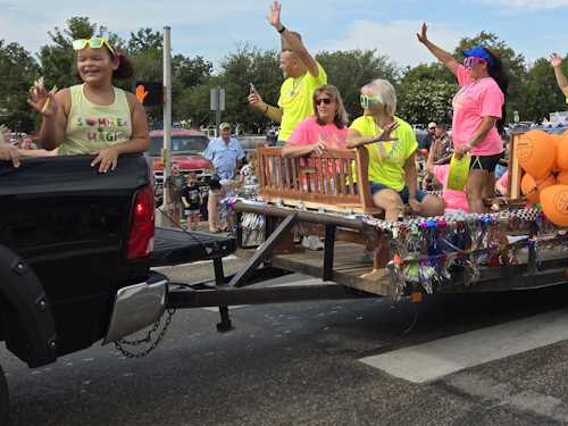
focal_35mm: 46
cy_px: 130
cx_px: 450
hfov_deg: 39.7
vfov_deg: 31.2
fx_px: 755
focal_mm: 5.4
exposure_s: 1/1538
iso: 25
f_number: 1.8
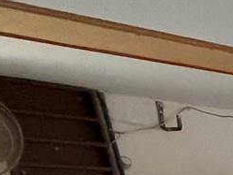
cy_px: 432
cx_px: 668
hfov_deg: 12.1
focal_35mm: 90
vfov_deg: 12.5
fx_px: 606
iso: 320
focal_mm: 2.22
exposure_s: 1/121
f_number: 2.2
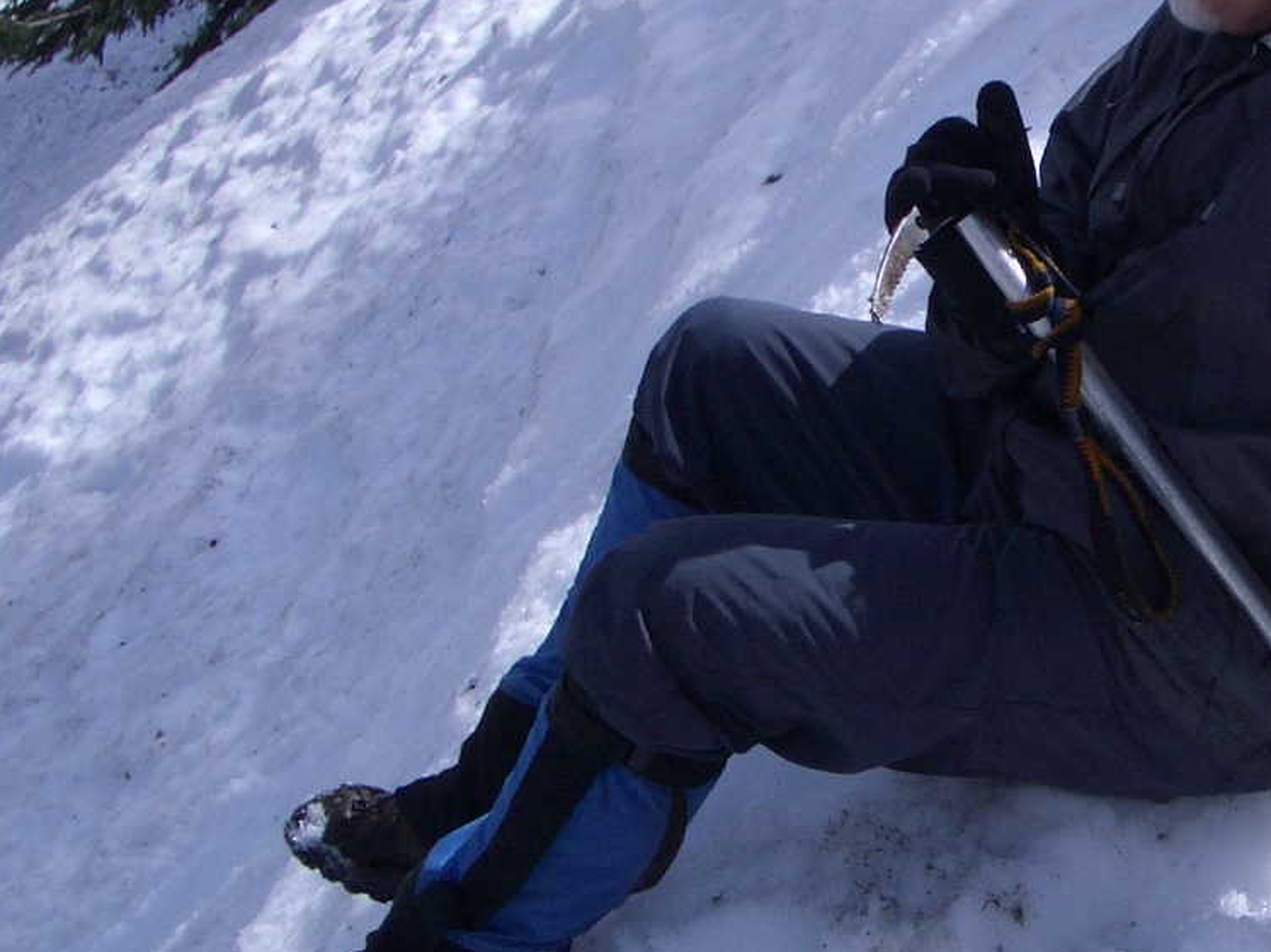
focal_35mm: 75
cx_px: 1346
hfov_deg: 24.5
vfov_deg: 19.6
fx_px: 2753
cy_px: 445
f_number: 4.3
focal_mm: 5.8
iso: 50
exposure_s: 1/640
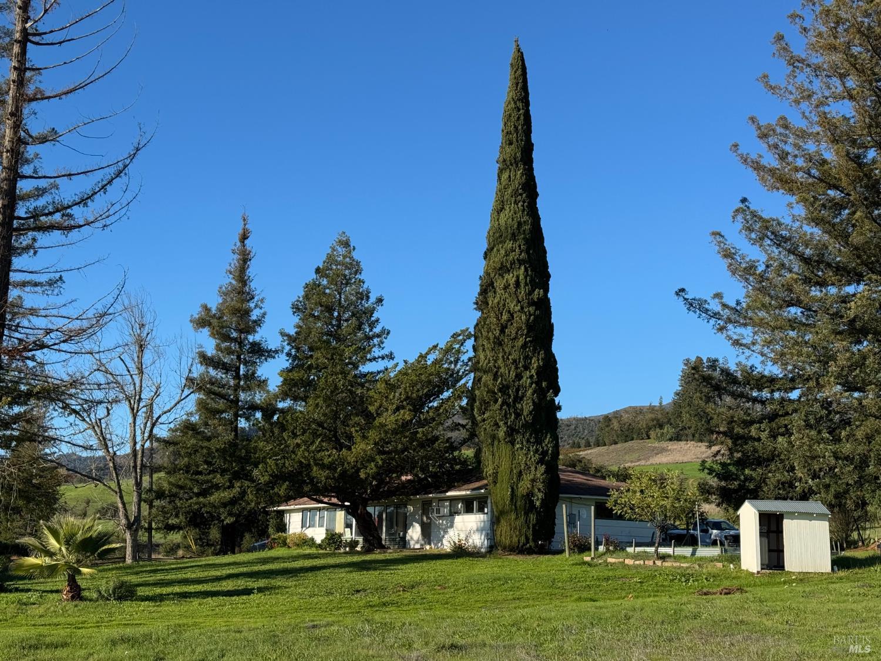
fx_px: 1222
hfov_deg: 39.7
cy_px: 330
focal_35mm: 48
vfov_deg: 30.3
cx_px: 440
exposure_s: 1/3096
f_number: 1.78
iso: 64
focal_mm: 6.76
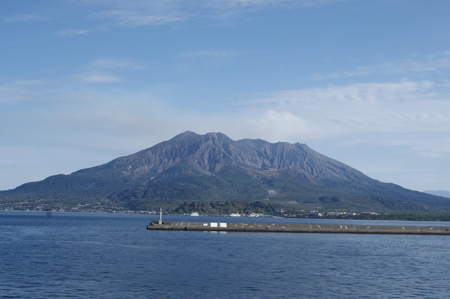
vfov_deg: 29.2
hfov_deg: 42.8
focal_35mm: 46
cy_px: 150
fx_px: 574
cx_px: 225
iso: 100
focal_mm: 31
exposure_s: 1/250
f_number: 8
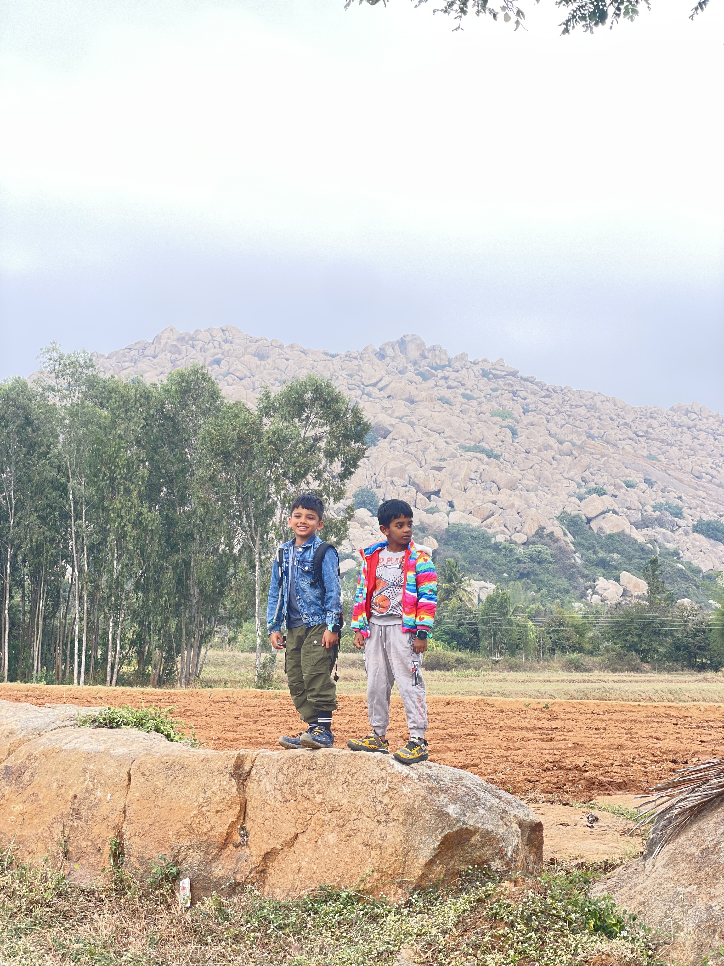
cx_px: 362
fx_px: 1450
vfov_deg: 36.8
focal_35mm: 52
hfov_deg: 28.0
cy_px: 483
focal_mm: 6
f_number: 2
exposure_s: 1/122
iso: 25
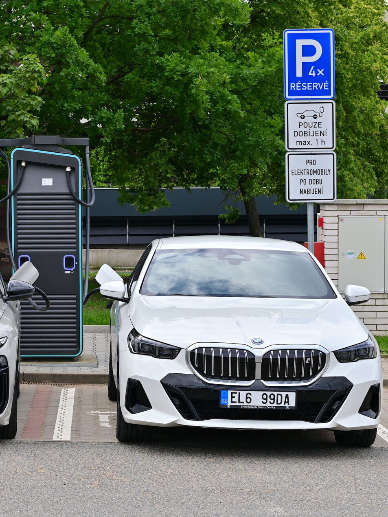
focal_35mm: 109
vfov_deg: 18.0
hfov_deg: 13.5
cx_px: 56
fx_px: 1628
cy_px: 258
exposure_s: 1/250
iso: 100
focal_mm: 50
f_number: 8
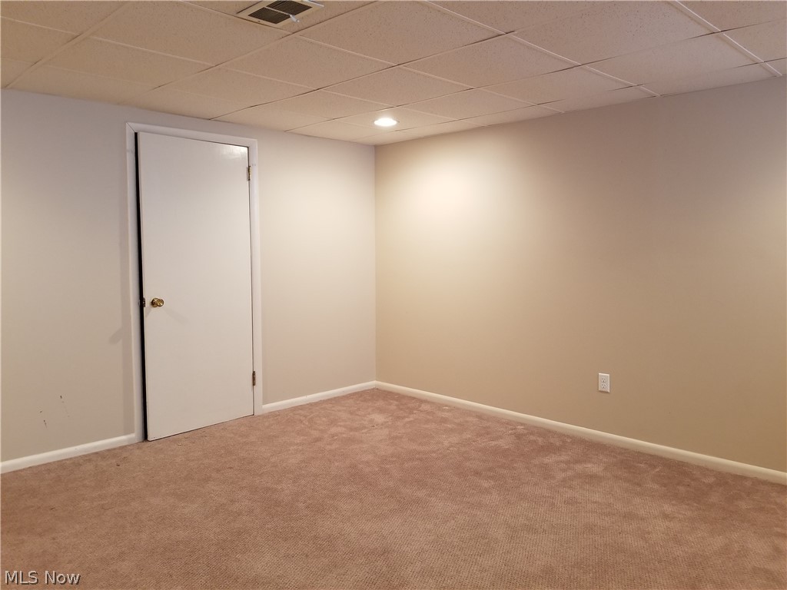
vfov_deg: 53.1
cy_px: 295
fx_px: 591
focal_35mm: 26
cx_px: 394
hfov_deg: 67.3
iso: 200
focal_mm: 4.25
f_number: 1.7
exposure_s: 1/24
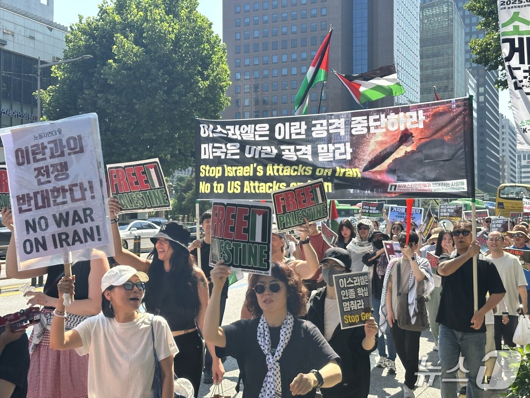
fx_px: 735
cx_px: 265
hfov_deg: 39.7
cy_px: 199
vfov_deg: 30.3
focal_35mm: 48
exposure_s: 1/1272
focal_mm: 6.86
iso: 64
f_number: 1.78
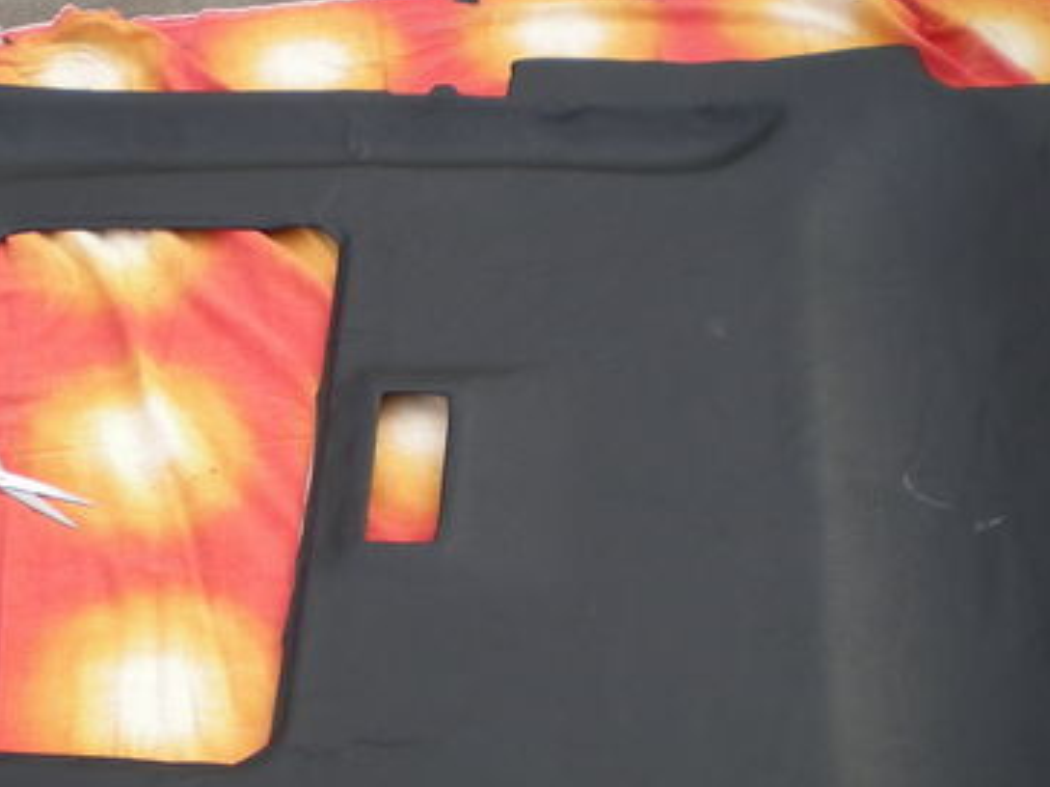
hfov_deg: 28.7
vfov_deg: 21.9
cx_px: 318
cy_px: 443
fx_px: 2032
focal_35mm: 67
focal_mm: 6.3
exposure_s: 1/130
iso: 50
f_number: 3.1
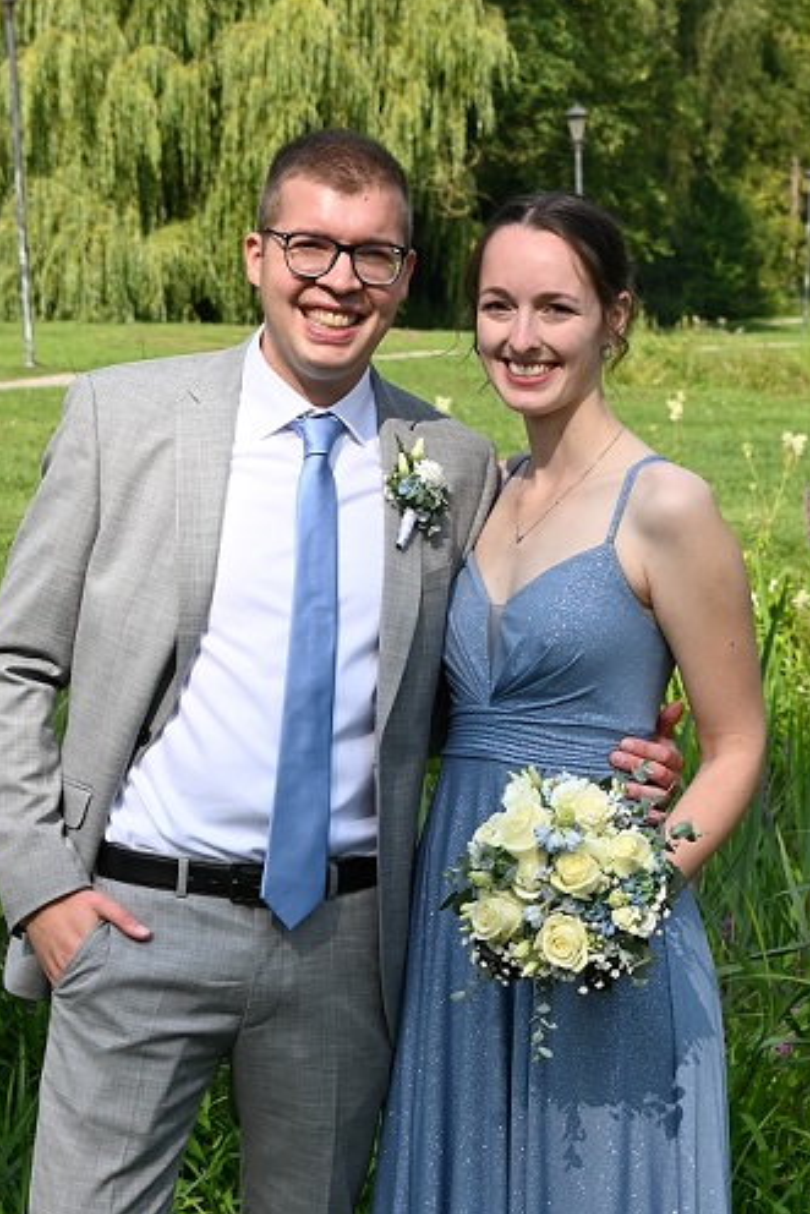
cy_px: 904
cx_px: 379
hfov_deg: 14.4
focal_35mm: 95
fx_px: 3204
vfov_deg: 21.3
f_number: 6.3
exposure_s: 1/320
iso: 100
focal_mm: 38
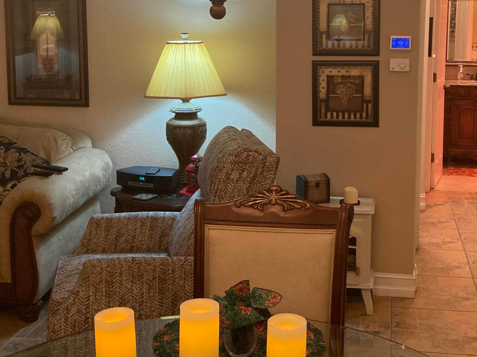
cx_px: 314
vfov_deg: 29.1
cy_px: 80
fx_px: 675
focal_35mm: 49
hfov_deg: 38.5
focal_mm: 3.99
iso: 320
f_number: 1.8
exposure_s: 1/60
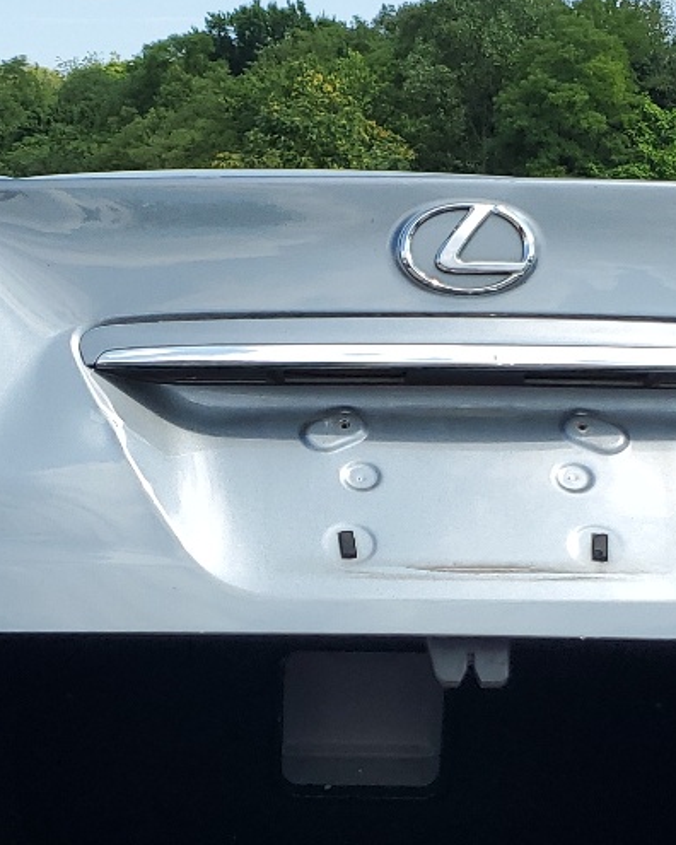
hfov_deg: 18.7
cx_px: 372
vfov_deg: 22.9
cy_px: 681
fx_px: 2051
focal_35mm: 82
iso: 50
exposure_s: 1/2500
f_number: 1.5
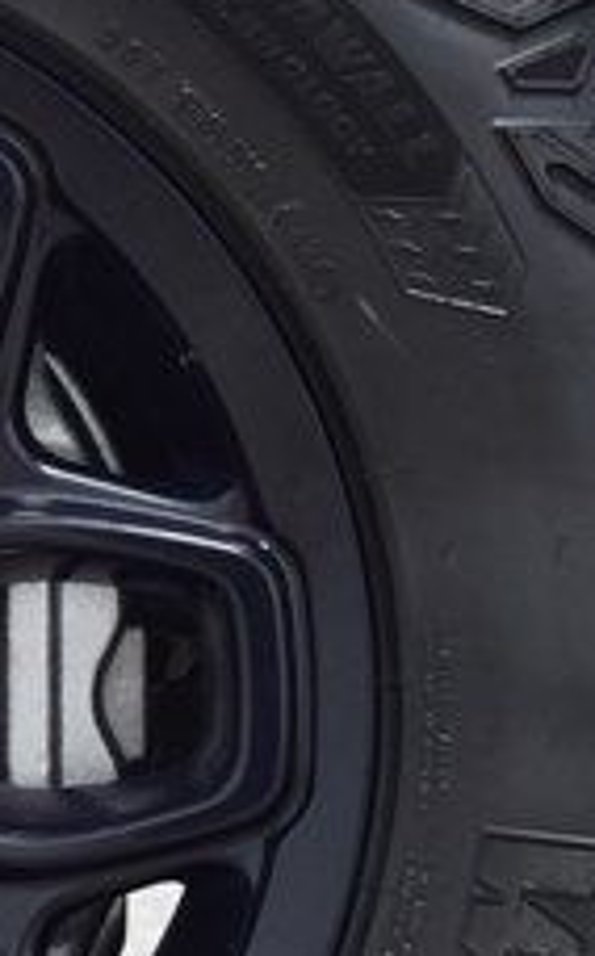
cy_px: 732
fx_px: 4292
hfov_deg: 7.8
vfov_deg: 12.7
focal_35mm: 165
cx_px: -344
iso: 1250
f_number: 6.3
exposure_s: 1/15
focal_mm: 24
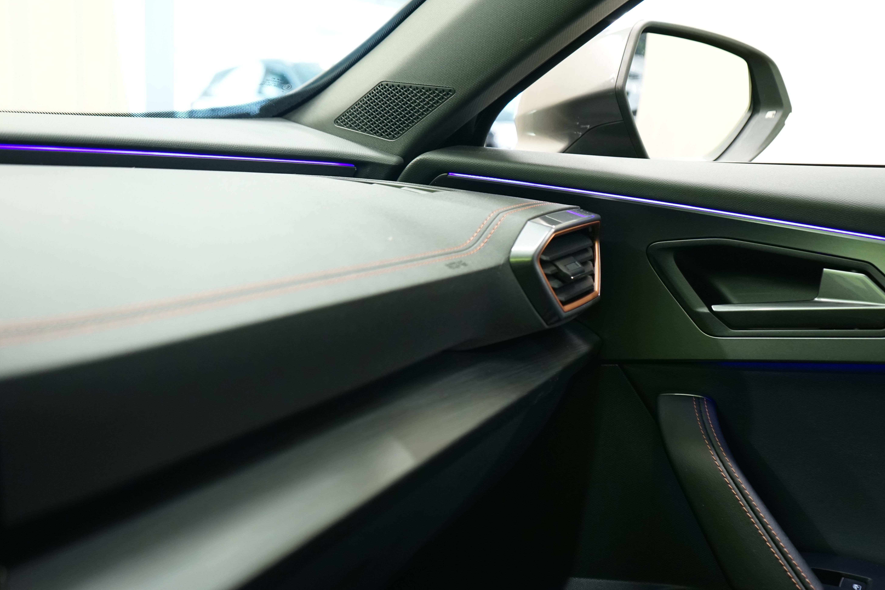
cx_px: 445
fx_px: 934
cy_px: 289
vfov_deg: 35.1
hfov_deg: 50.7
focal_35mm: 38
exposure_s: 1/15
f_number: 4.5
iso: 1250
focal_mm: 37
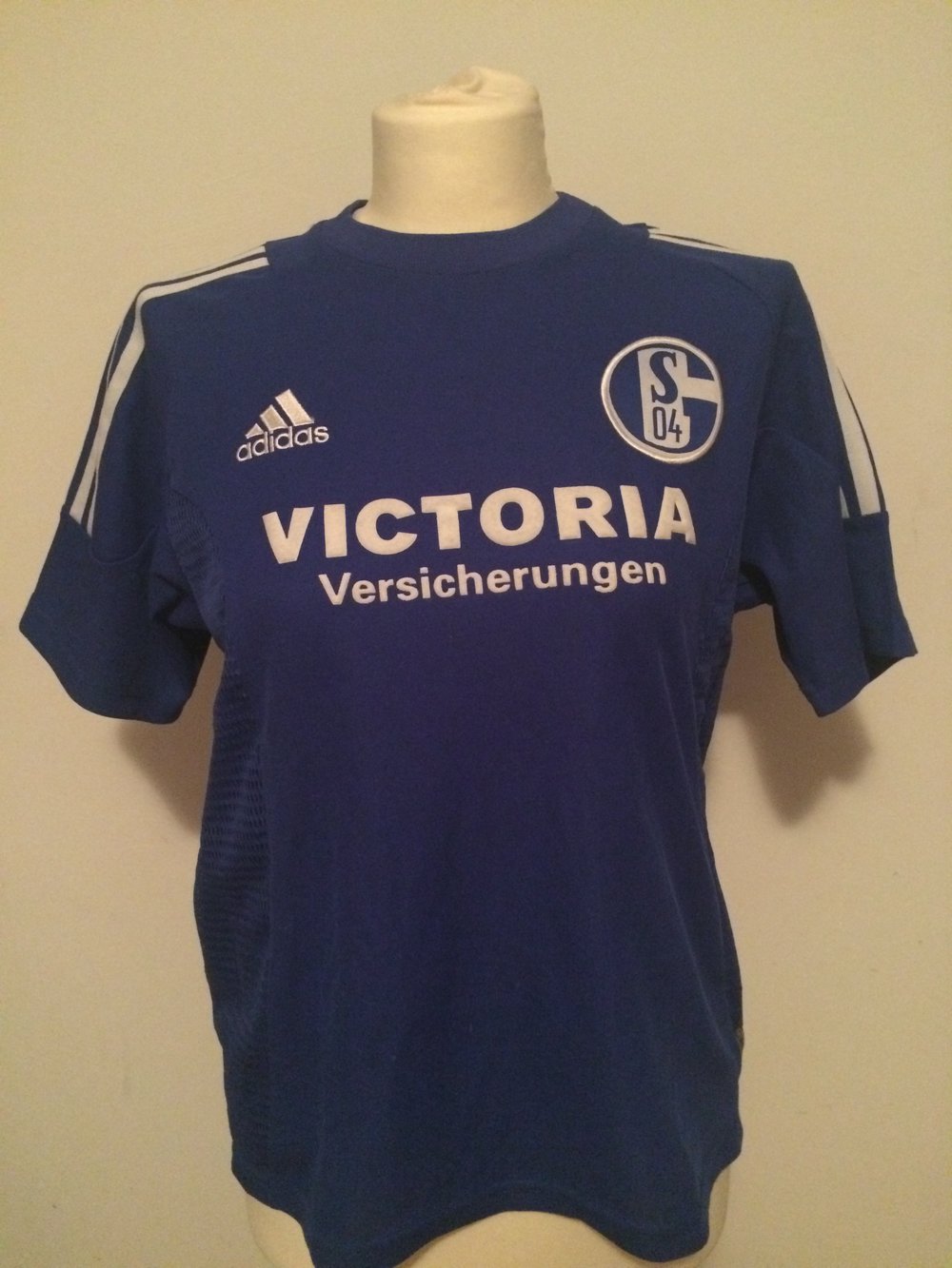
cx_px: 476
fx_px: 1063
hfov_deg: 48.2
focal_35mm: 29
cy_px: 634
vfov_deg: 61.7
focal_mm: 4.15
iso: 800
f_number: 2.2
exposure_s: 1/17
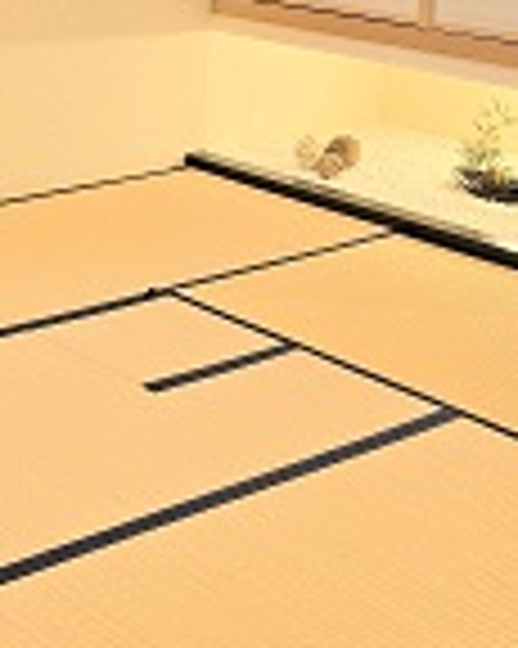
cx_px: -20
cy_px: 104
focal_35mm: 78
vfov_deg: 24.0
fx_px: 1496
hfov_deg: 19.0
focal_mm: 6.3
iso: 125
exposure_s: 1/180
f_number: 1.7
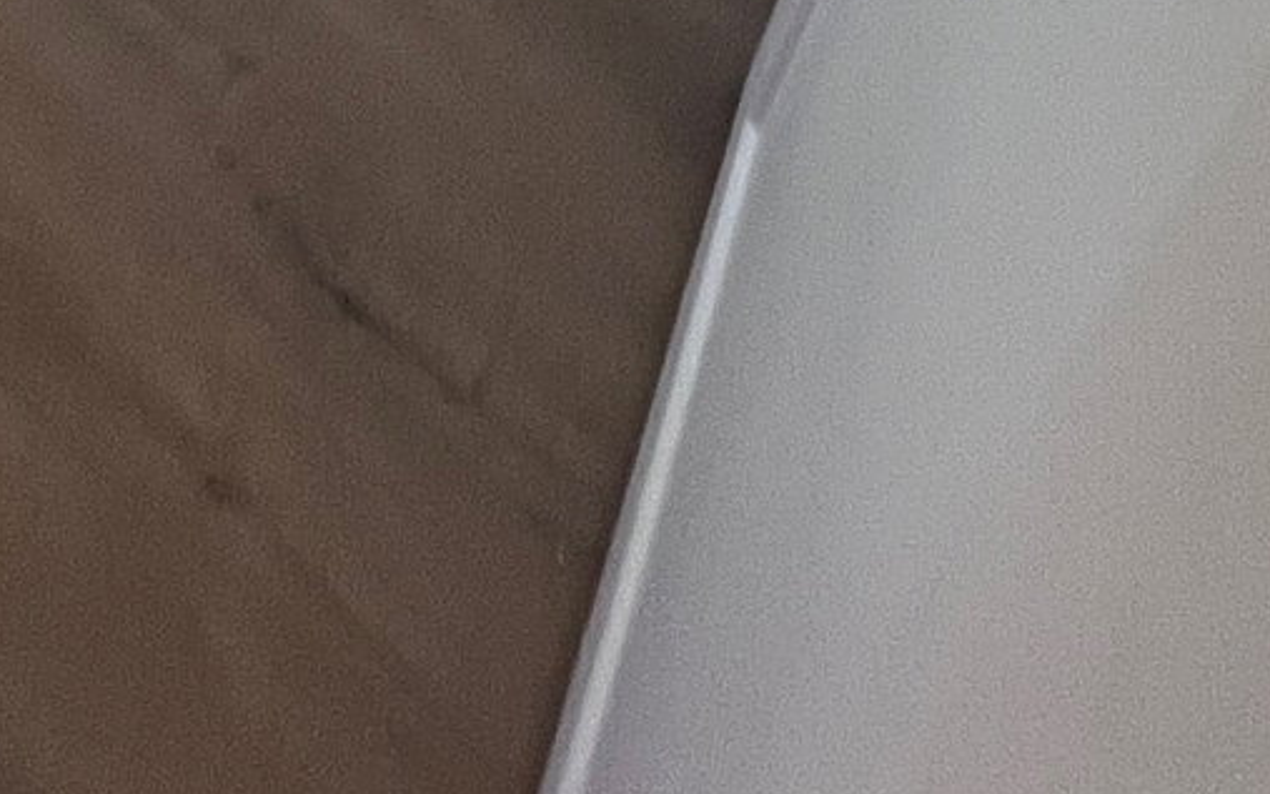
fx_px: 2008
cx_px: 228
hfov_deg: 33.9
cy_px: -1694
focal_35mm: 58
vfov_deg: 10.9
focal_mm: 1.57
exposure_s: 1/120
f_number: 1.8
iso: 250
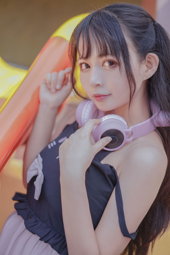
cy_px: 128
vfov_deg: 36.2
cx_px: 85
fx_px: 389
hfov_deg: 24.6
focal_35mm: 55
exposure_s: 1/1250
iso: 100
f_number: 1.8
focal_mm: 55
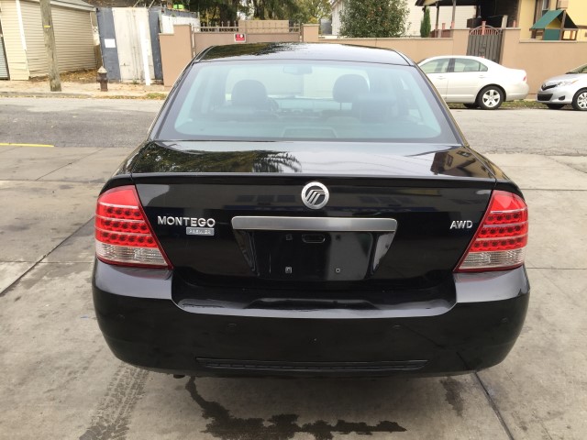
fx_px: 492
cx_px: 294
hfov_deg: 61.7
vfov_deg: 48.2
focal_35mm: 29
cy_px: 220
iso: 32
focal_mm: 4.15
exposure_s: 1/347
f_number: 2.2
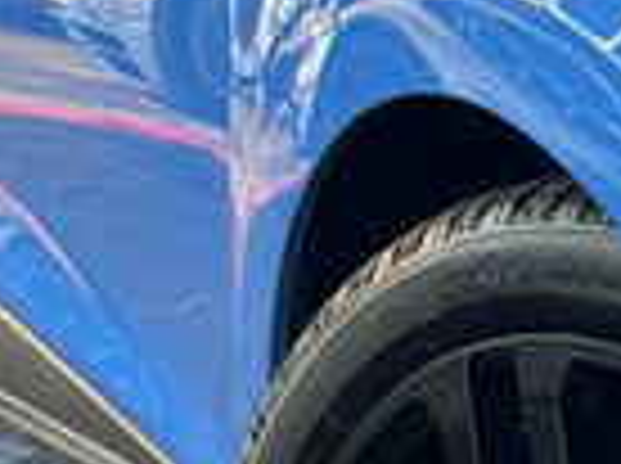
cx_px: 1220
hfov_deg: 11.8
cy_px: 234
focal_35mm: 151
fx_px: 2704
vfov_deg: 9.8
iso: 64
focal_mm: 4.2
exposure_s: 1/50
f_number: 1.6
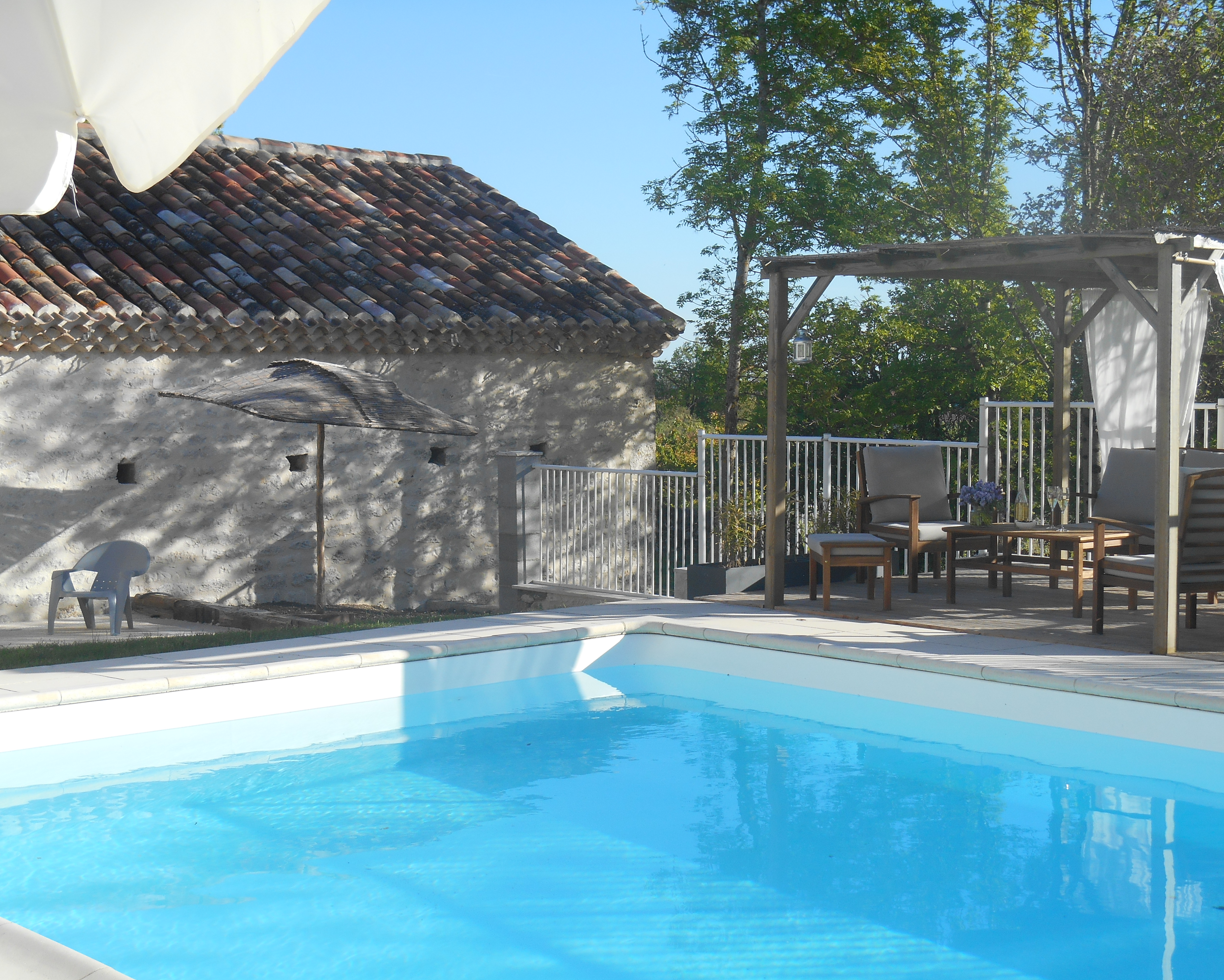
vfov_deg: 27.1
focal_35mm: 56
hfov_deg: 33.6
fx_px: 2029
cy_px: 483
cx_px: 639
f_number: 4.2
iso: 80
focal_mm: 9.5
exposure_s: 1/400
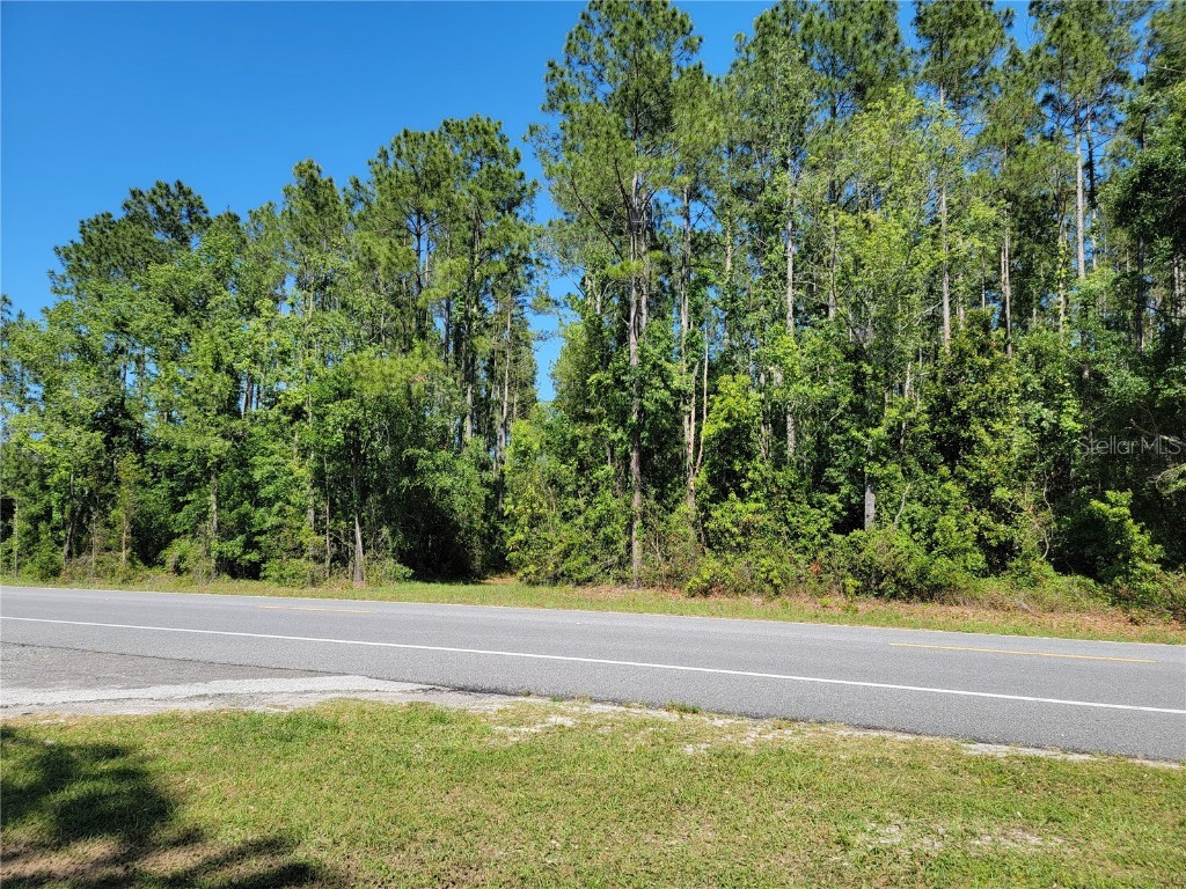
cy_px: 444
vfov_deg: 56.8
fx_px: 822
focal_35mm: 24
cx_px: 593
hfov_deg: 71.6
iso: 16
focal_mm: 6.7
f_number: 1.8
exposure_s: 1/641
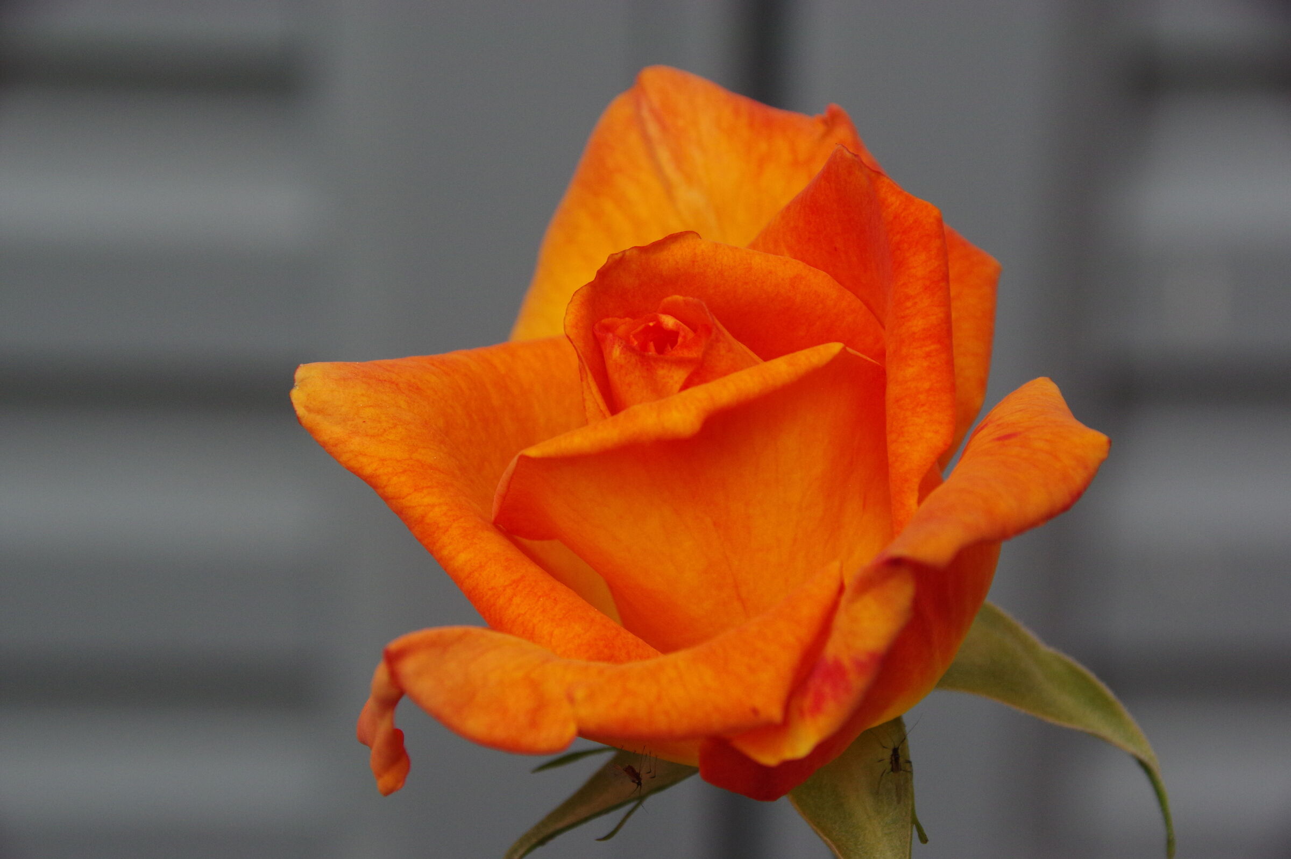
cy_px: 430
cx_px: 646
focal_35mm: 157
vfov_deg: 8.7
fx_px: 5625
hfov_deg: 13.1
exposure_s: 1/200
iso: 800
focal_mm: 105
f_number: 8
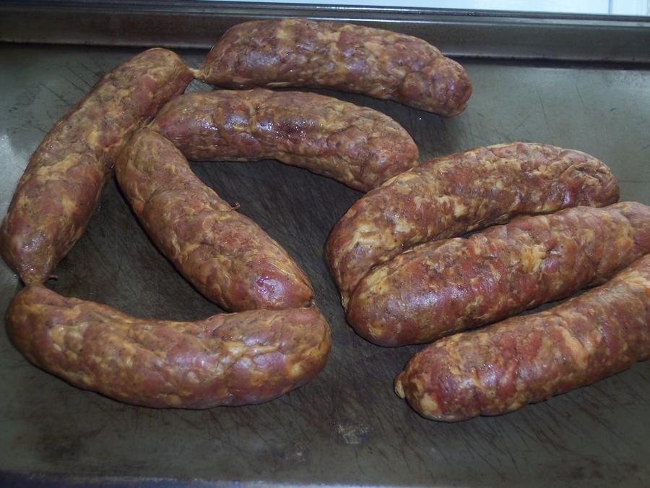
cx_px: 325
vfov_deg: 22.6
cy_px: 244
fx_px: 1221
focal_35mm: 65
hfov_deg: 29.8
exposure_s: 1/90
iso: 100
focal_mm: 13.3
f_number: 3.4
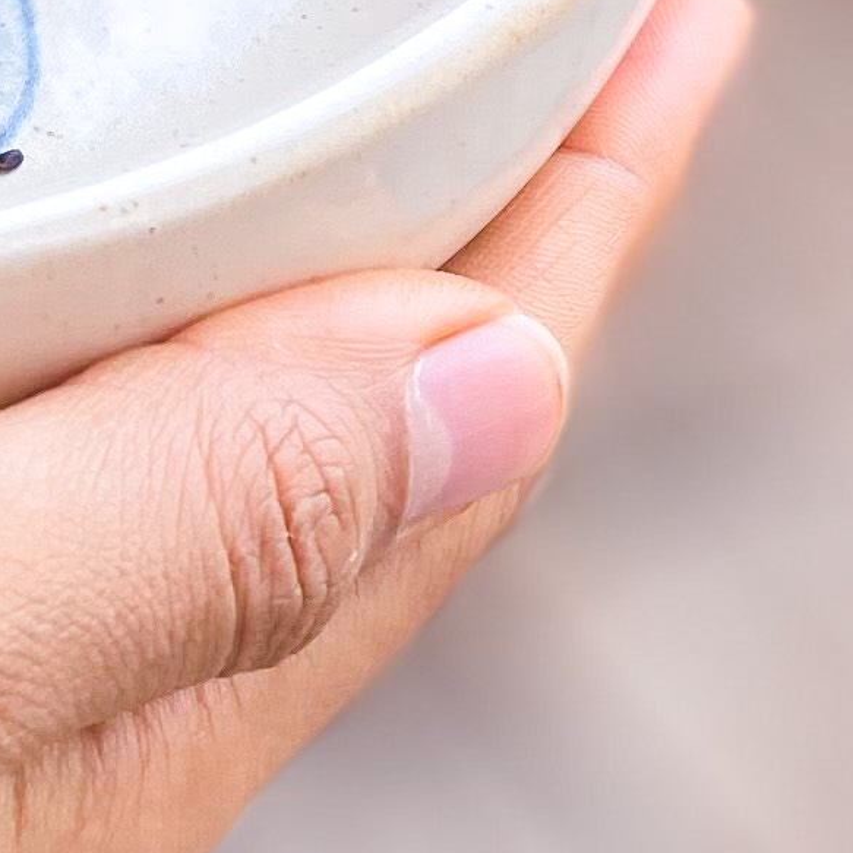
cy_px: -528
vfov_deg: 10.5
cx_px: -598
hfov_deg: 10.4
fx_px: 4433
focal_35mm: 159
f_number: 1.8
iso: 32
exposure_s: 1/300
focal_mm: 4.25
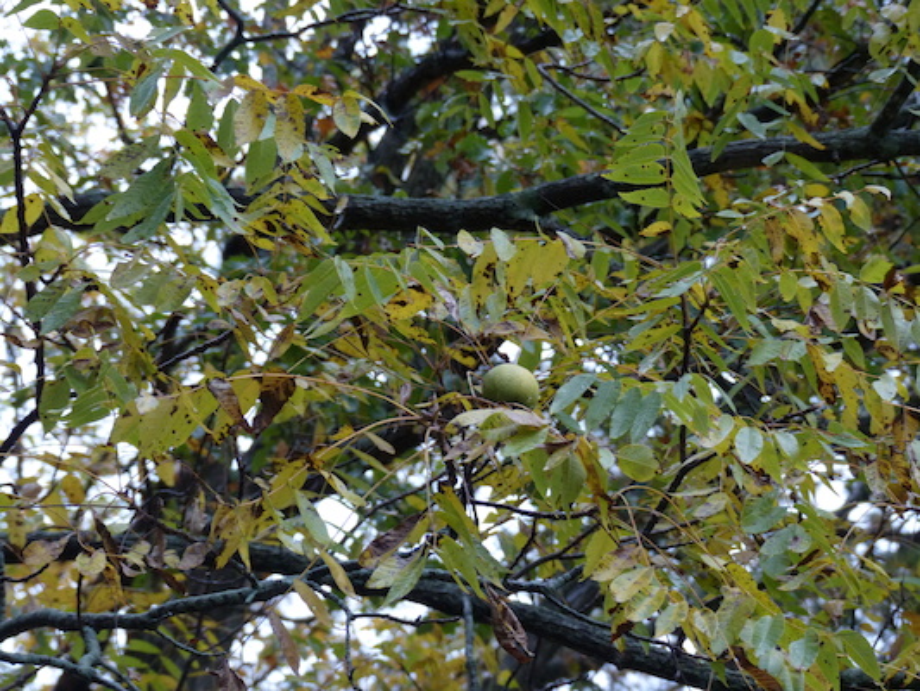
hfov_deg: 12.2
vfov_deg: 9.2
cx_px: 460
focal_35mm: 162
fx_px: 4306
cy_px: 346
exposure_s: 1/80
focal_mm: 29.2
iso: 250
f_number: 2.8
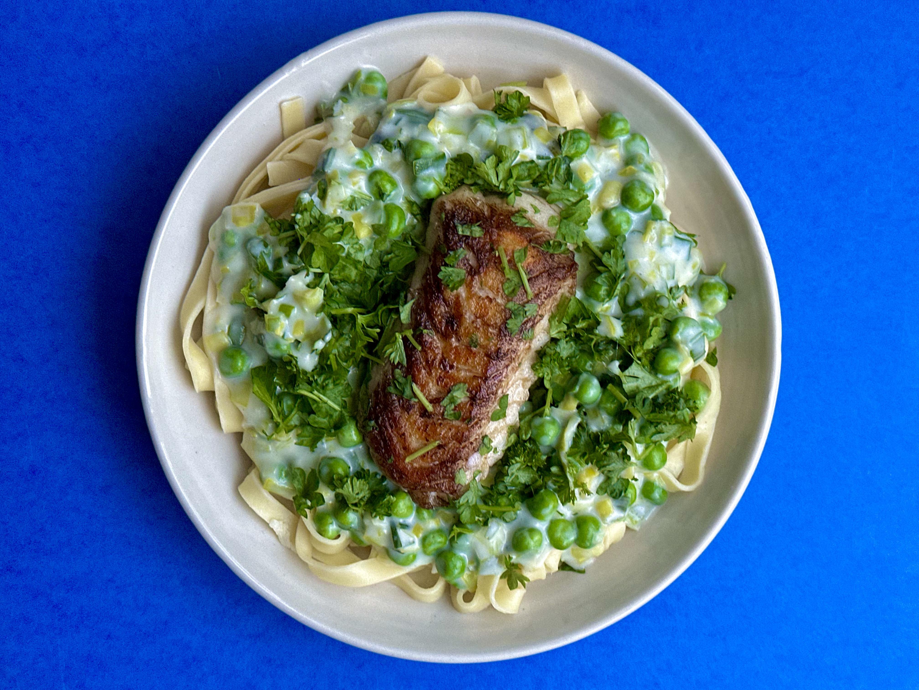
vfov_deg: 30.3
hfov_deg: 39.7
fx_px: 1274
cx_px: 460
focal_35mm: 48
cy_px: 345
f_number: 1.78
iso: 250
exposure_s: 1/33
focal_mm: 6.86
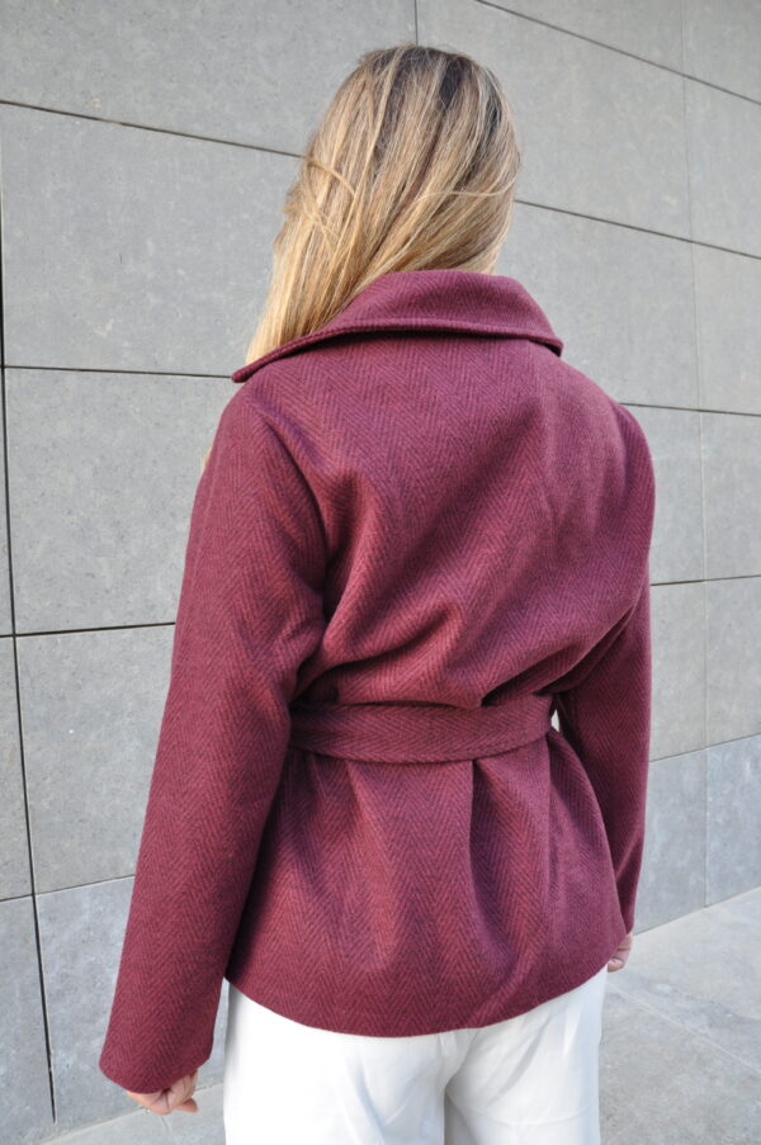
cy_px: 572
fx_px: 858
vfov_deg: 67.4
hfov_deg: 47.8
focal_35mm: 27
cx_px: 380
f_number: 7.1
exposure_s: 1/50
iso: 200
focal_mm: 18
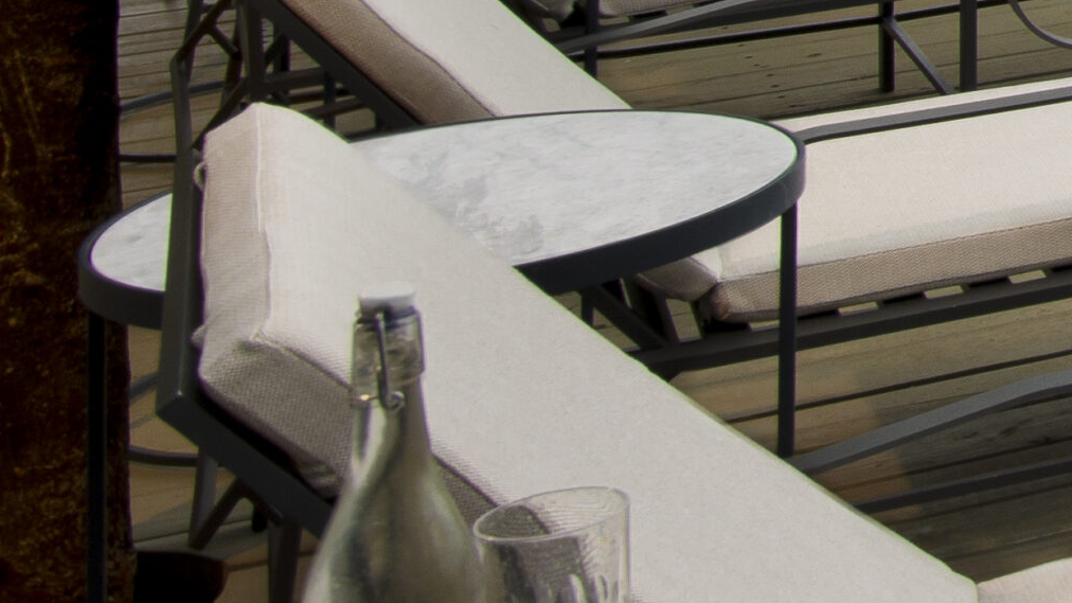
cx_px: 2970
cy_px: -919
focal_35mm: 118
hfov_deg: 12.0
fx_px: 3354
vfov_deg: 9.1
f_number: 9.5
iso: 200
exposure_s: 1/60
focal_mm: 19
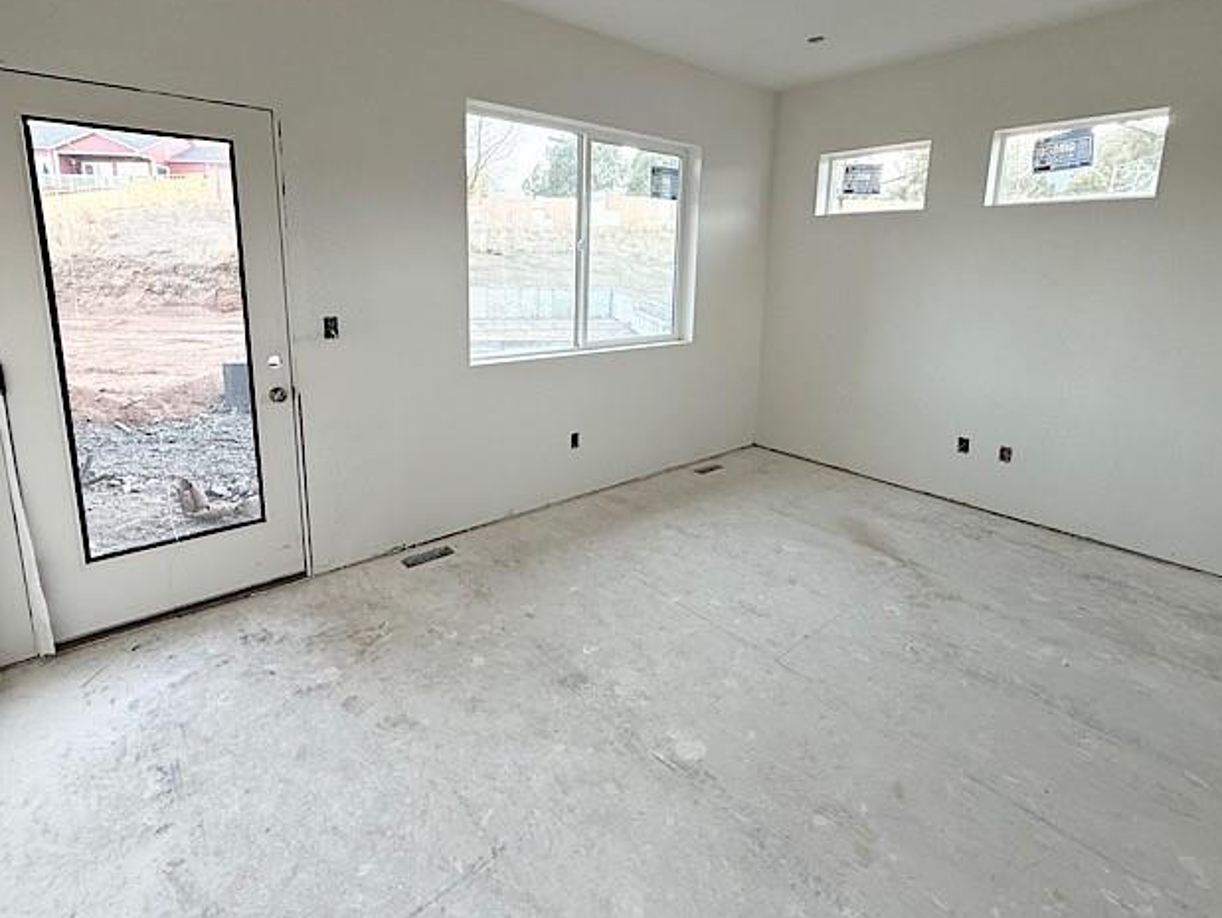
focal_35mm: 17
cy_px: 369
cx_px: 581
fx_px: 600
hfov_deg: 90.9
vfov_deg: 74.0
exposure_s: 1/99
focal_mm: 2.22
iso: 160
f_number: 2.2
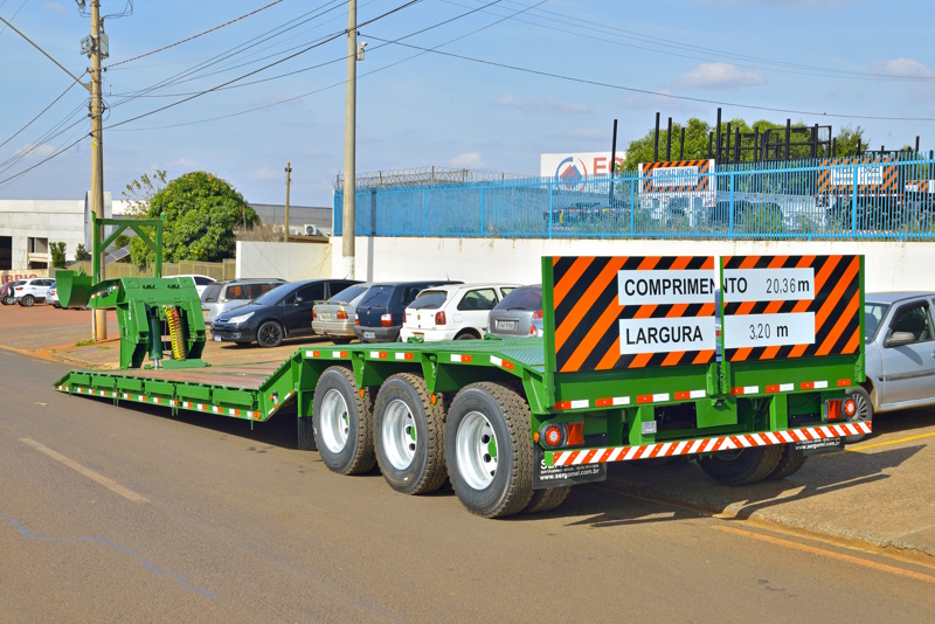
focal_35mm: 48
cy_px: 312
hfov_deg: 41.1
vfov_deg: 28.1
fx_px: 1247
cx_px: 468
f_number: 16
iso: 100
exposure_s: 1/15
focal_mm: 48
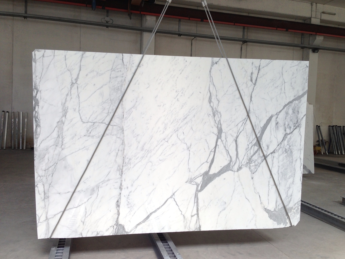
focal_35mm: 33
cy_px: 130
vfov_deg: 42.9
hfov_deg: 55.4
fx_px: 329
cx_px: 172
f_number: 2.4
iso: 50
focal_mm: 4.13
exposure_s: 1/274
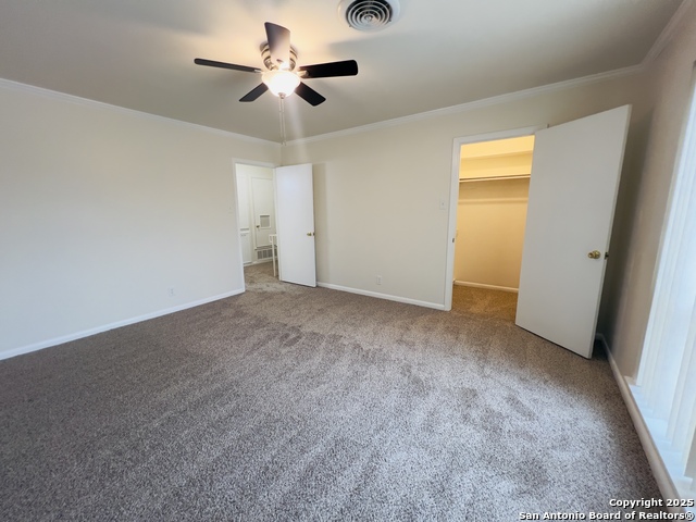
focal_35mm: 13
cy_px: 261
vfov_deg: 89.9
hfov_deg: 106.2
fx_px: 261
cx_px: 348
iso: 200
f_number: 1.8
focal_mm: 1.57
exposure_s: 1/99
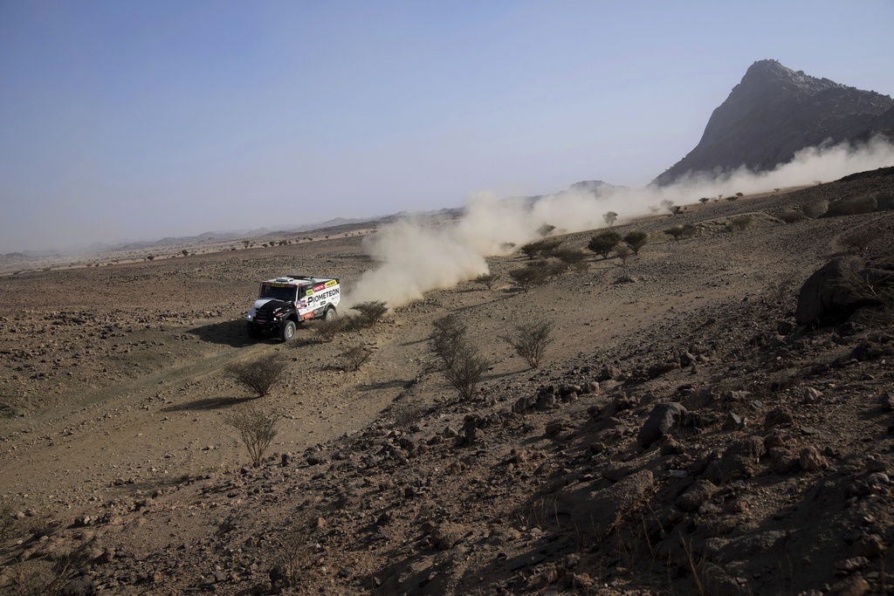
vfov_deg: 36.9
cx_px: 447
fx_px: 894
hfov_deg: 53.1
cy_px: 298
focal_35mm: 36
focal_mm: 36
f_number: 4.5
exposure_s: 1/4000
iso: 400
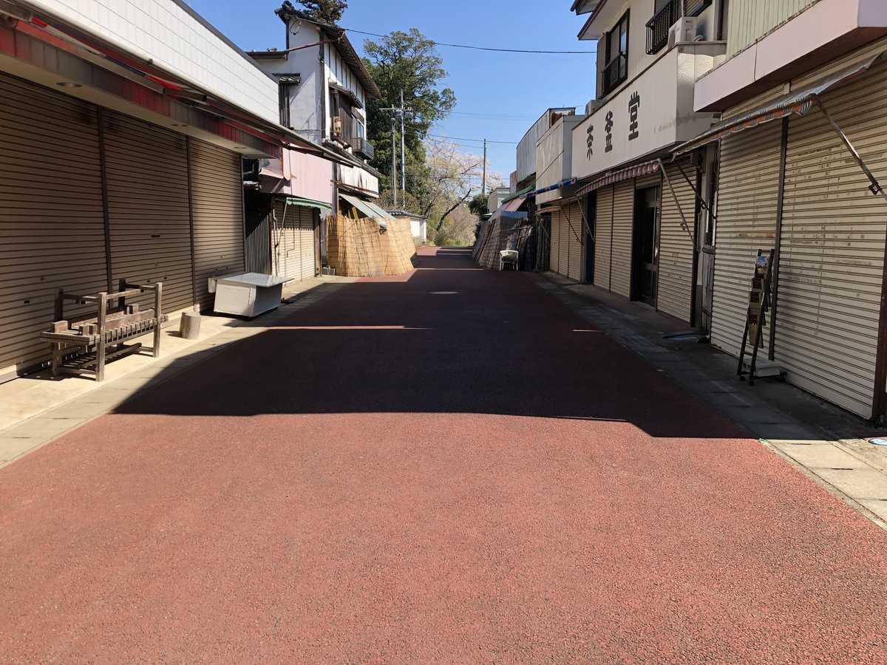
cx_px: 444
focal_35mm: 29
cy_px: 332
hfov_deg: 61.7
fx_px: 743
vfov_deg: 48.2
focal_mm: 3.99
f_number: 1.8
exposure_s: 1/941
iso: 20
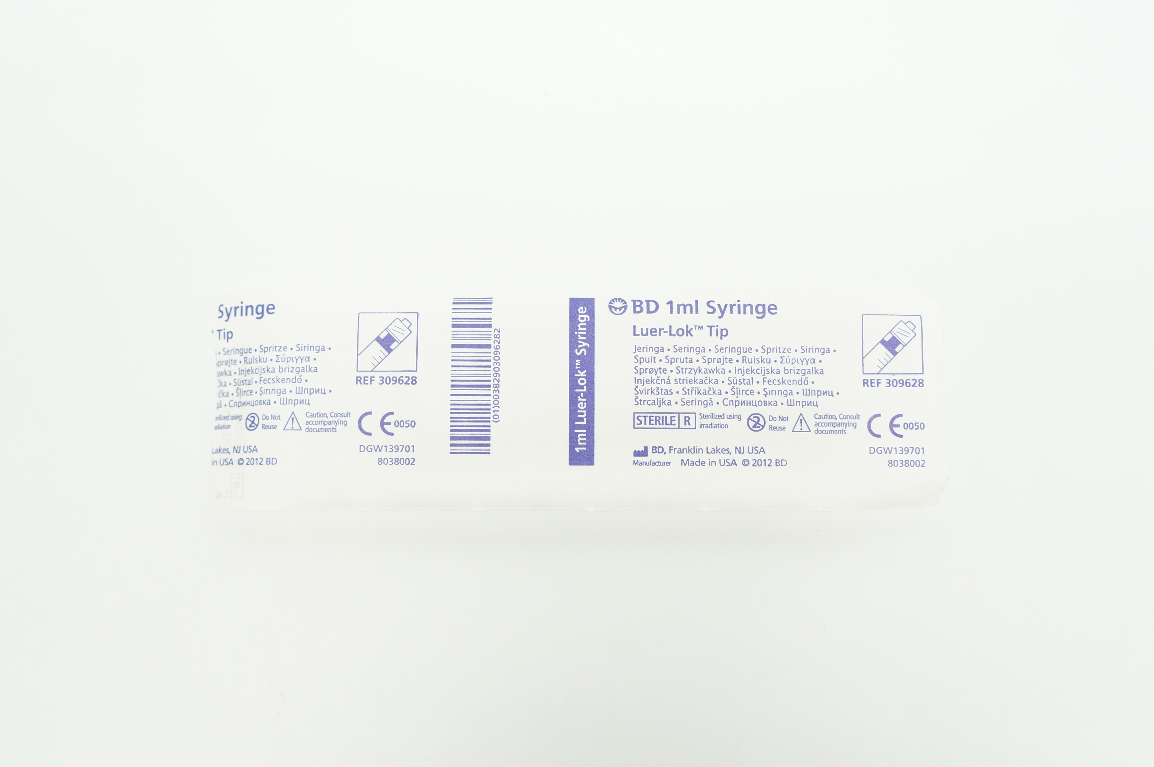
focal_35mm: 36
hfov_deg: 53.2
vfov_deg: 36.8
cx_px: 577
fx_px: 1153
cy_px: 384
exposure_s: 1/50
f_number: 5.6
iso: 400
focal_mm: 24
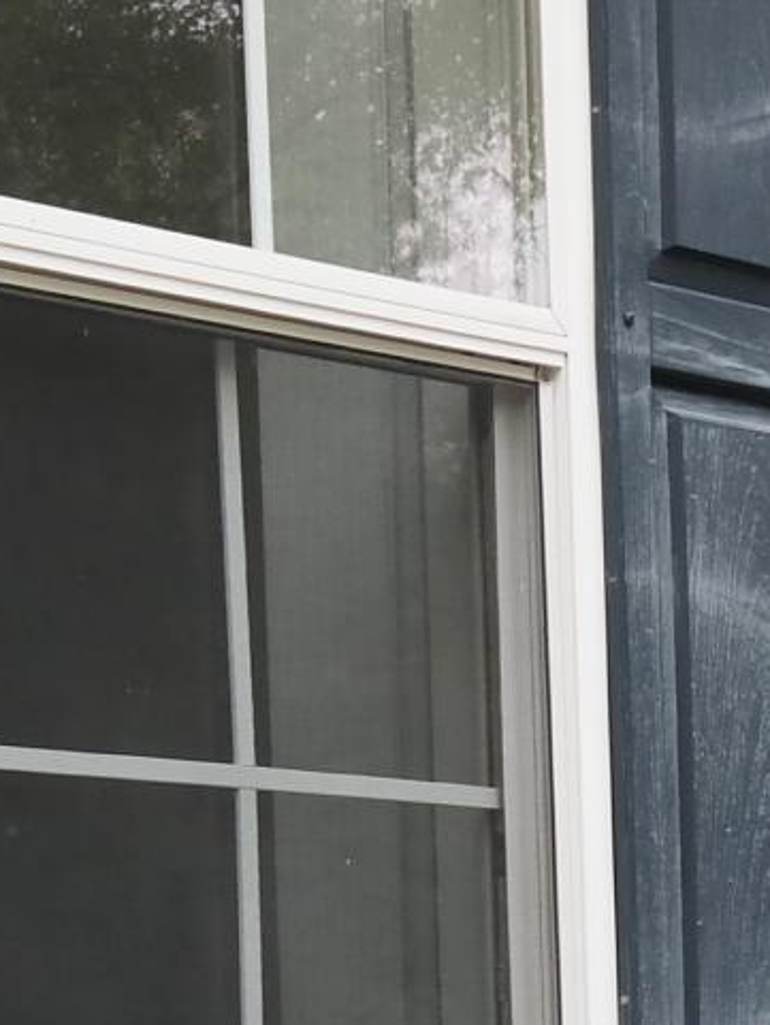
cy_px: 1411
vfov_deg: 11.8
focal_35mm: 162
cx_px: 1839
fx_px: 4803
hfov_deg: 8.4
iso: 200
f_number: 8
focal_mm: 18
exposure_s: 1/50
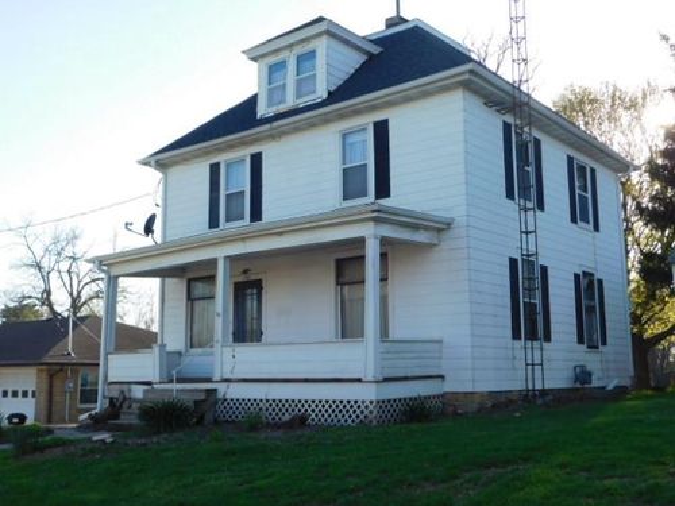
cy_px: 253
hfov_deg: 46.8
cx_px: 338
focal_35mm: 40
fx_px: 780
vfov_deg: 36.0
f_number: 3.6
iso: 125
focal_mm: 7.1
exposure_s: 1/500
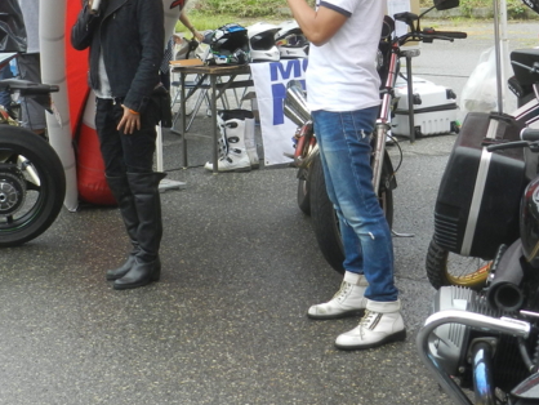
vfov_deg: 16.7
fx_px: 1371
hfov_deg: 22.2
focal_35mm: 88
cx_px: 230
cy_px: 72
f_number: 4.2
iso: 160
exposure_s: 1/200
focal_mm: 8.1
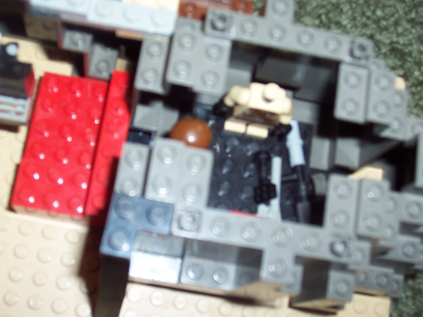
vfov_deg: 25.7
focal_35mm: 57
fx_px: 697
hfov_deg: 33.8
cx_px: 212
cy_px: 158
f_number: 3.4
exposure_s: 1/60
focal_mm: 8.6
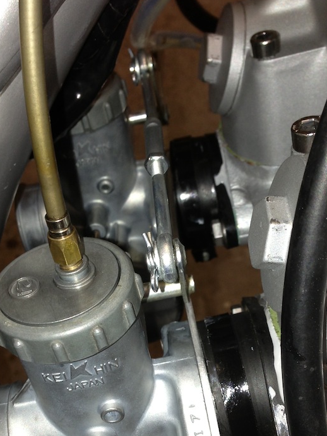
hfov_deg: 28.6
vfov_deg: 36.8
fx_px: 642
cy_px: 312
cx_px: 164
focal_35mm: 51
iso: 50
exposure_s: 1/47
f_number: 2.4
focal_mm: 4.13
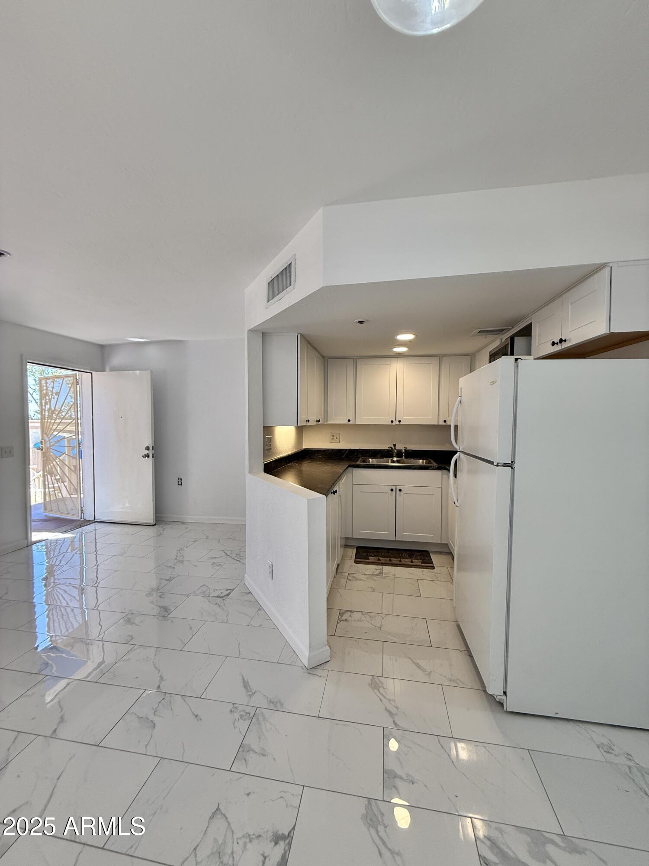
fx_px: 350
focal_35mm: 14
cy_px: 433
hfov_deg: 85.7
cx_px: 324
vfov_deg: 102.1
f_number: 2.2
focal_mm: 2.22
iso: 100
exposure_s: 1/120
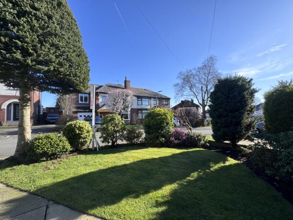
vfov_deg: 85.7
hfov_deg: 102.1
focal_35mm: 14
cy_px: 110
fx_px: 119
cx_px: 146
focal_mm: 2.22
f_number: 2.2
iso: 40
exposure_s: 1/944
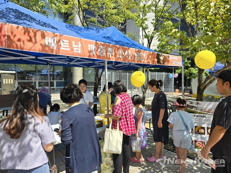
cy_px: 86
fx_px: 153
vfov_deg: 58.9
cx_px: 116
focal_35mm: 23
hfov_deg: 73.9
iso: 12
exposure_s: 1/456
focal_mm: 6.3
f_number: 1.7
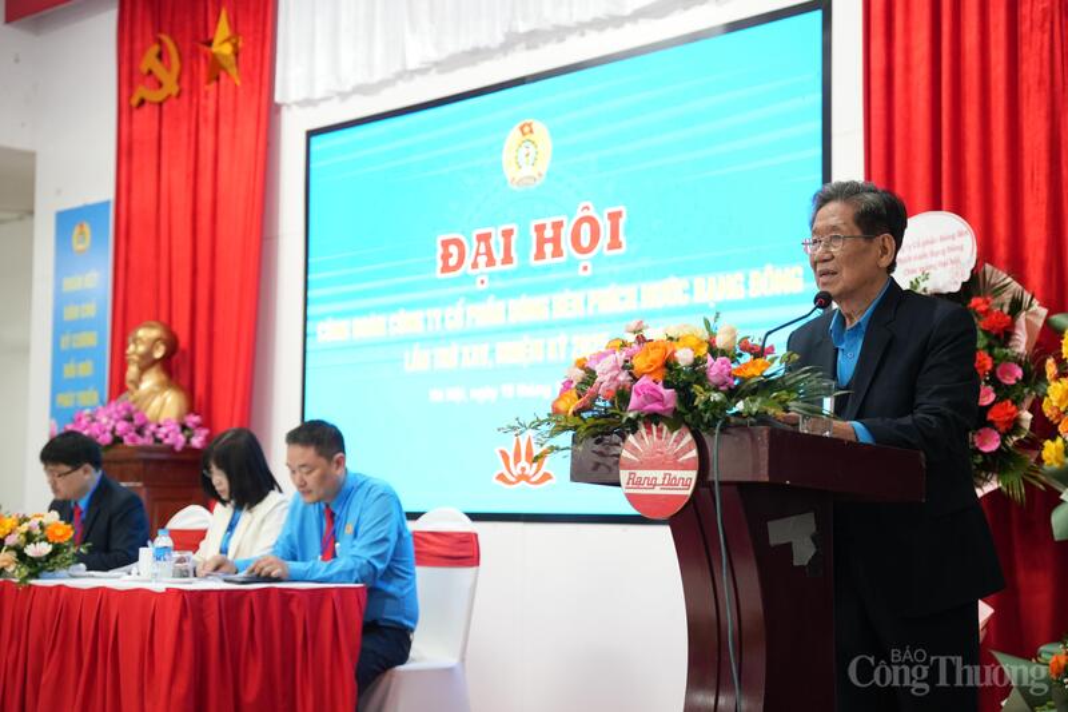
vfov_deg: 24.2
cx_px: 534
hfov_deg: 35.7
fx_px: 1658
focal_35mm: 56
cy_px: 356
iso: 2500
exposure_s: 1/400
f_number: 2.8
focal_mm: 55.9
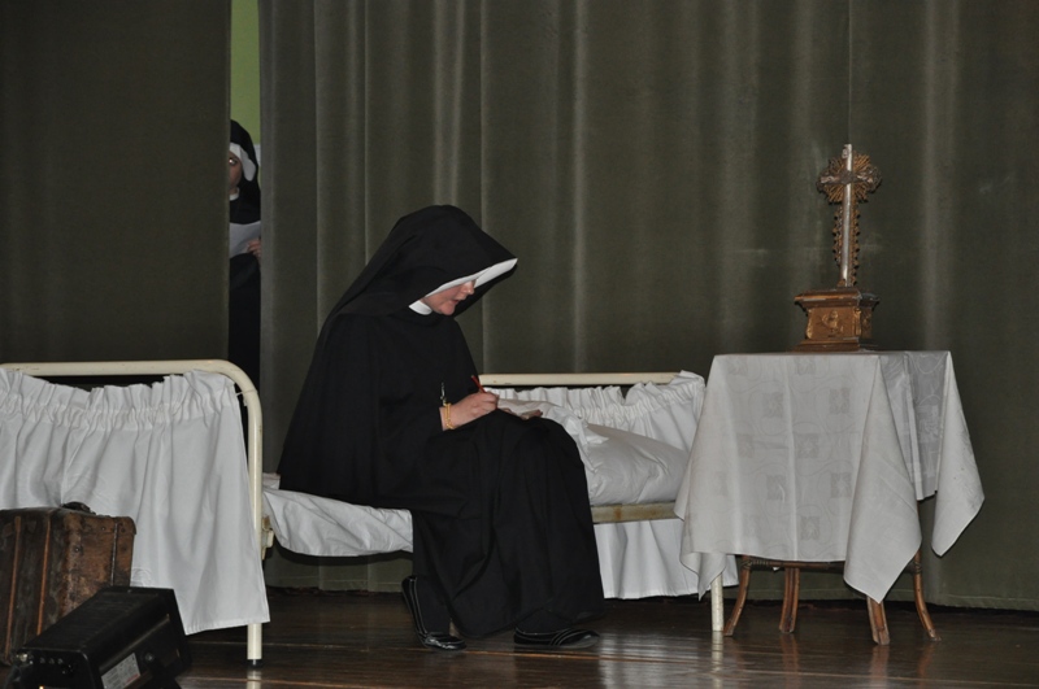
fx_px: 3675
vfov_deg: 10.7
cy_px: 344
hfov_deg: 16.1
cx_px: 520
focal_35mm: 128
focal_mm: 85
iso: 1000
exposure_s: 1/200
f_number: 5.6
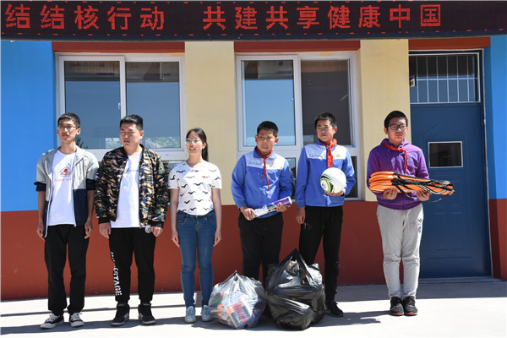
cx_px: 254
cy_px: 169
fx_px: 613
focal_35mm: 44
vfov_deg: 30.8
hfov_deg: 45.0
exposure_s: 1/400
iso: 400
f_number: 10
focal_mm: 29
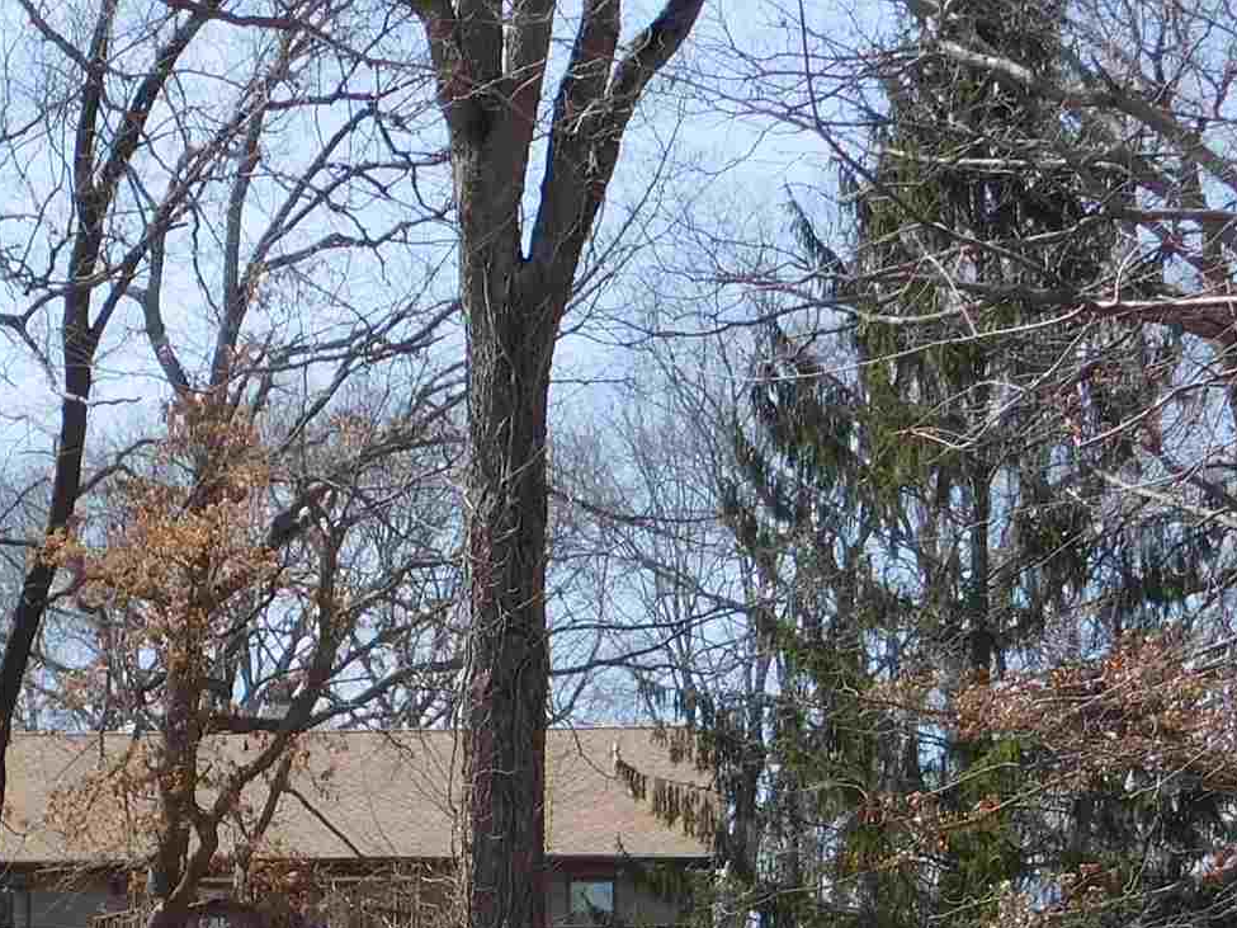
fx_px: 4502
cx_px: 188
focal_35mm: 126
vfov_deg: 11.3
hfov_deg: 15.5
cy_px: 1339
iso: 125
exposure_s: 1/800
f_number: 3.6
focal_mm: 7.1
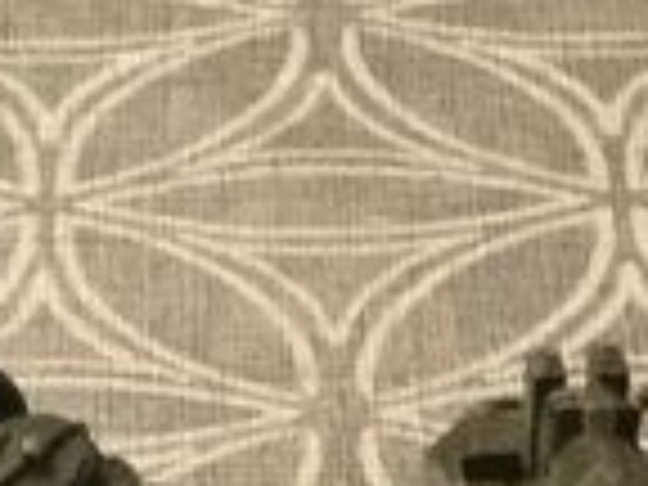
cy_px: 1246
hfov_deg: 9.0
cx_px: -194
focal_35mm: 216
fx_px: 4043
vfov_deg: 6.5
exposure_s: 1/17
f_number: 2.4
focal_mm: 3.3
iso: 200
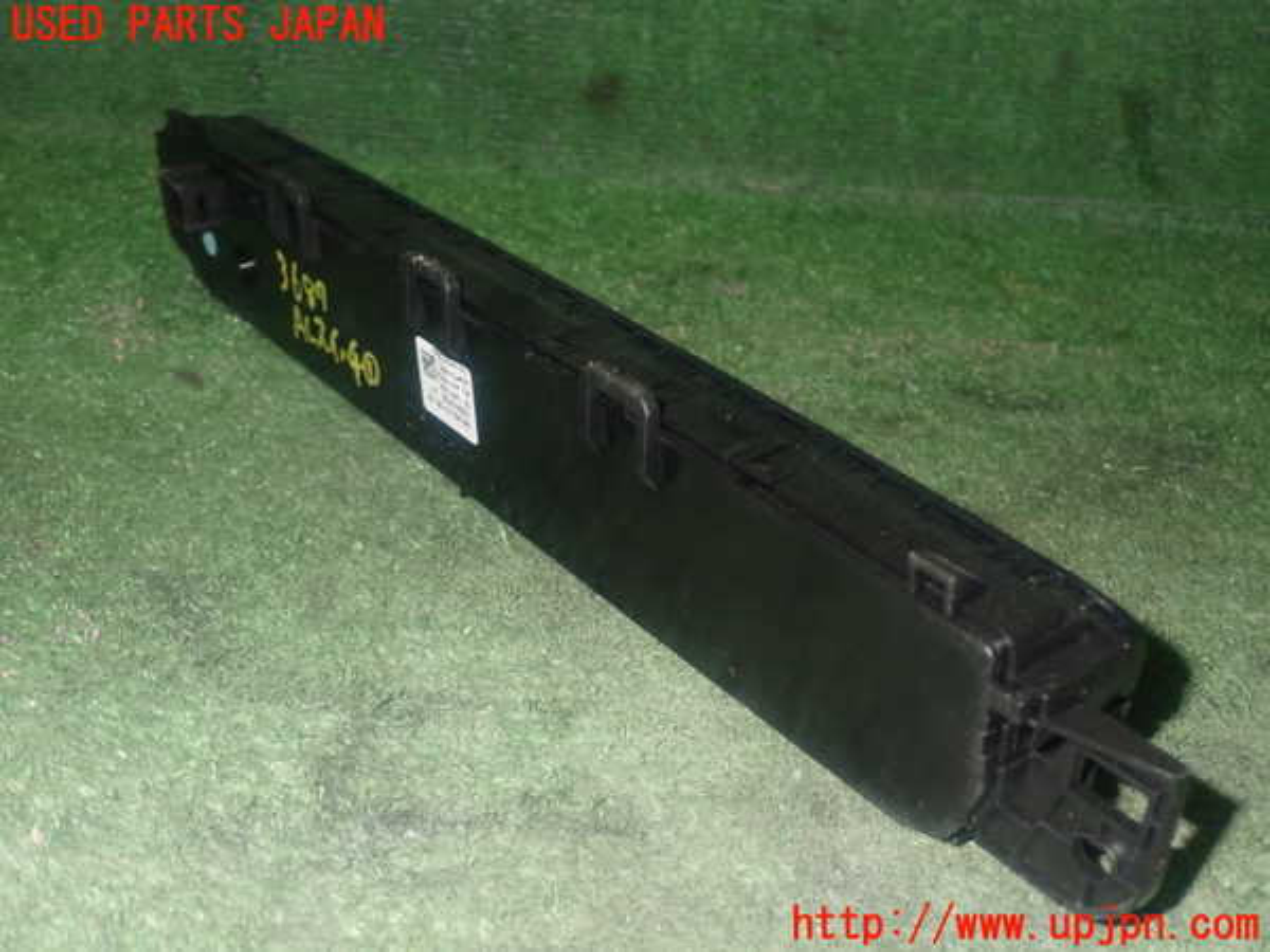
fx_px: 1614
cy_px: 476
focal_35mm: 44
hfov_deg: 42.9
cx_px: 635
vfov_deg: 32.9
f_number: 9
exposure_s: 1/40
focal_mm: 7.84
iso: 800
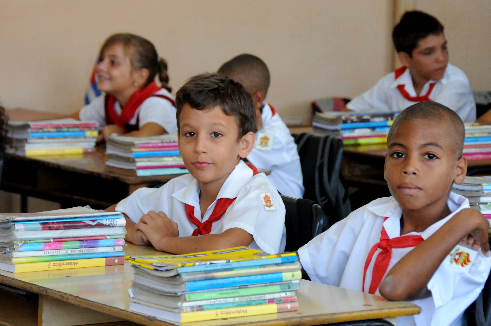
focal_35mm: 123
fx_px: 1676
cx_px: 246
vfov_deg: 11.1
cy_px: 163
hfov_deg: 16.7
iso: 1600
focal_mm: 82
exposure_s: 1/160
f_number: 5
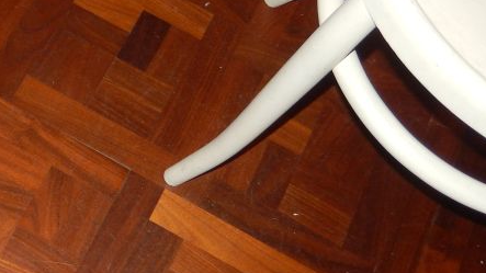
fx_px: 812
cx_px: -2
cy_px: 137
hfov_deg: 30.9
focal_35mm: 63
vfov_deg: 19.1
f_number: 3.4
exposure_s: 1/30
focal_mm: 4.5
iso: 200
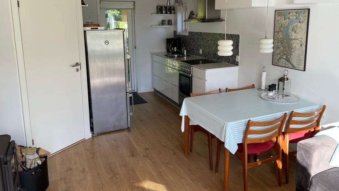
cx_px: 167
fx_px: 261
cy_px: 69
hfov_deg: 66.1
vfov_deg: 39.8
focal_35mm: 29
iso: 32
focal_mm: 4.2
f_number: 1.6
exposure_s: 1/159
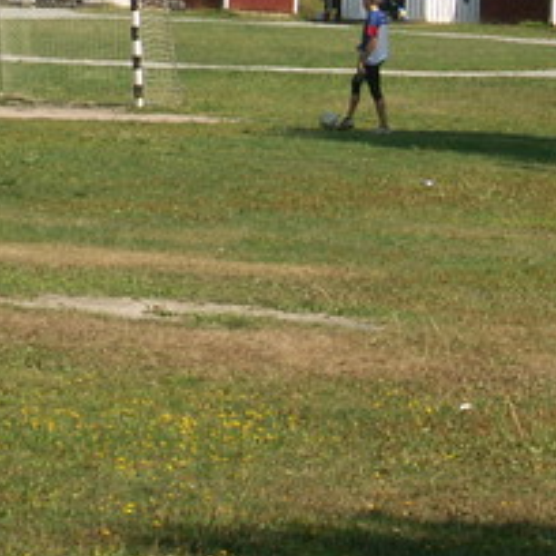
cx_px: 22
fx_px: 3253
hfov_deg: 9.7
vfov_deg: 9.6
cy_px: -131
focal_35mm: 179
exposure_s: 1/250
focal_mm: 11.05
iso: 64
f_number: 6.3
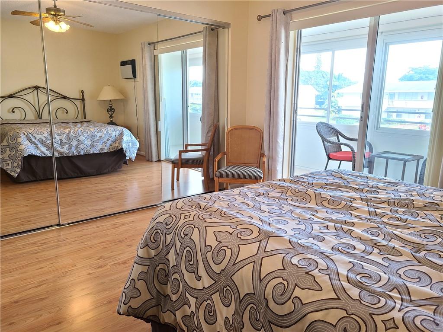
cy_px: 166
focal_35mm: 26
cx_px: 222
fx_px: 333
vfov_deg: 53.1
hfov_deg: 67.3
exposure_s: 1/59
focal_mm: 5.4
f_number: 1.8
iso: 250
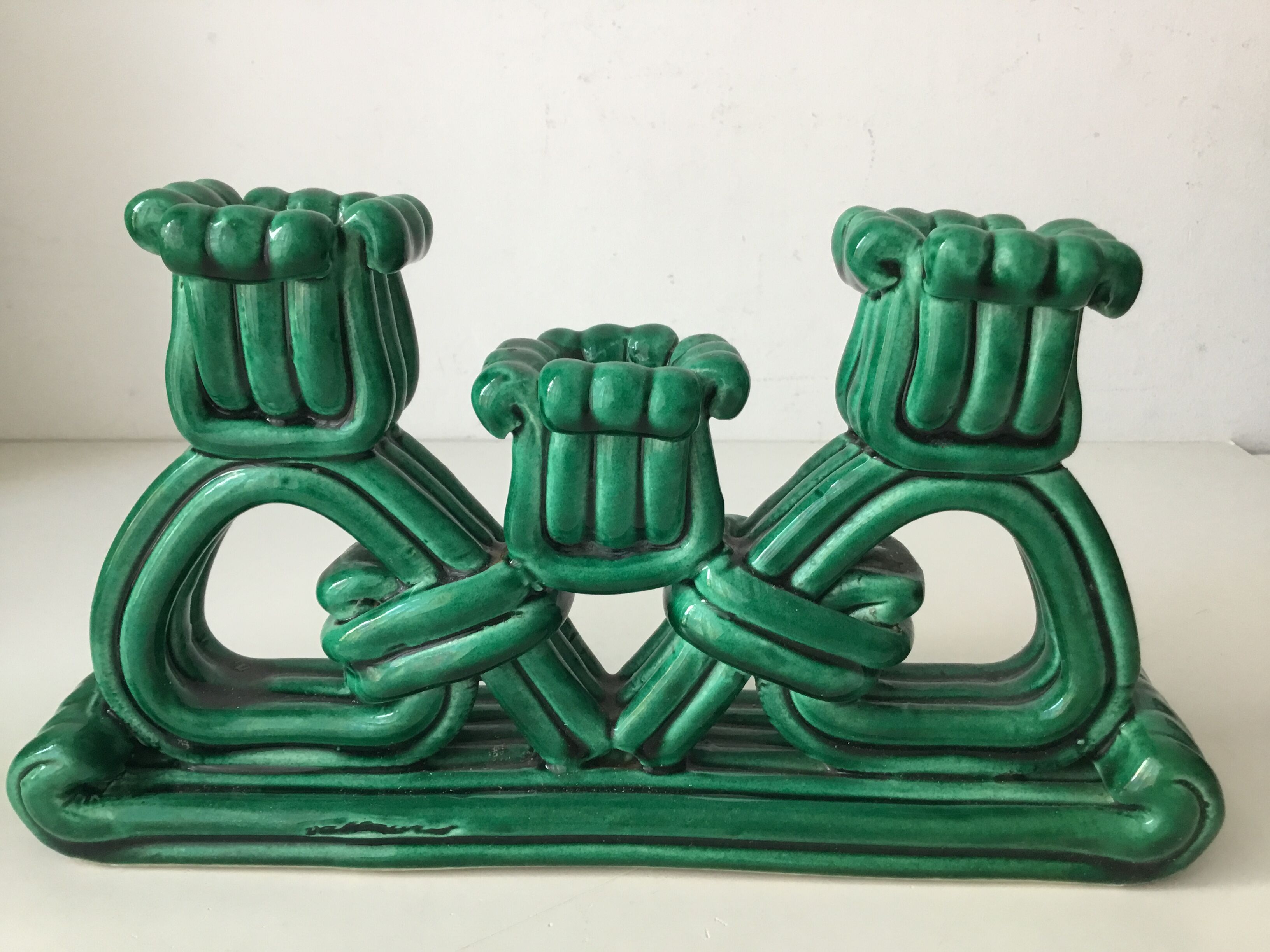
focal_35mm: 31
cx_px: 635
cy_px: 476
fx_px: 1137
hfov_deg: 58.4
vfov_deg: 45.4
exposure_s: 1/33
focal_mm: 3.3
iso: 100
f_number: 2.4
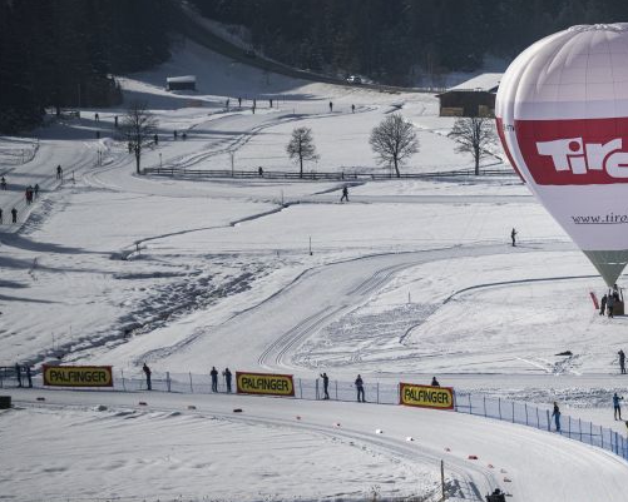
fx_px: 4387
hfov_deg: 8.2
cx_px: 455
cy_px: 269
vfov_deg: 6.6
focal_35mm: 236
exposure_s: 1/8000
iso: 64
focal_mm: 140
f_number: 2.8
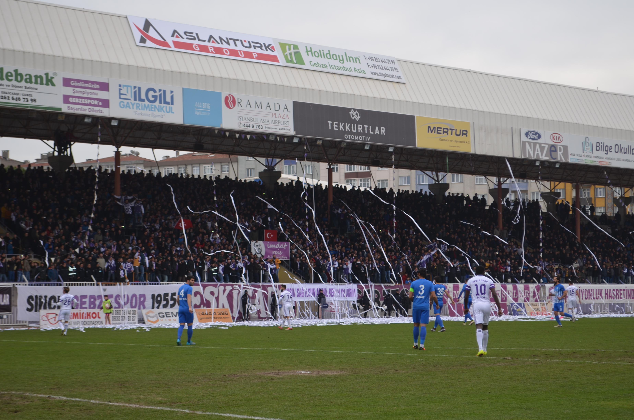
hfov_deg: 26.0
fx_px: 1371
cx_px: 317
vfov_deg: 17.4
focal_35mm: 78
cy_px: 210
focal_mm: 52
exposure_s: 1/200
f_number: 6.3
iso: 100
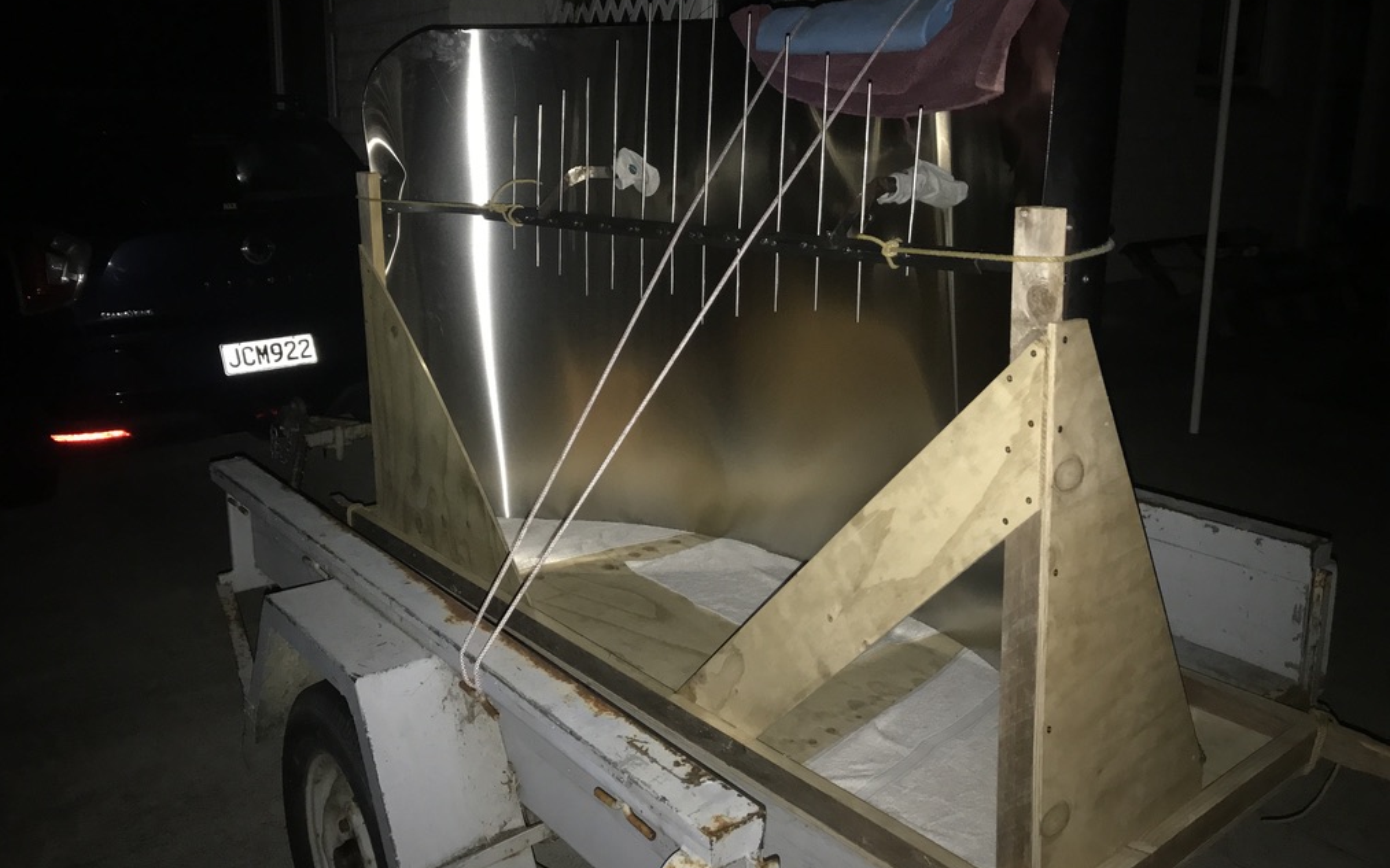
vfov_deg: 41.7
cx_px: 689
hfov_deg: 62.9
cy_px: 352
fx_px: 1136
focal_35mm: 30
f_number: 1.8
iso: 160
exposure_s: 1/17
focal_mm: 3.99
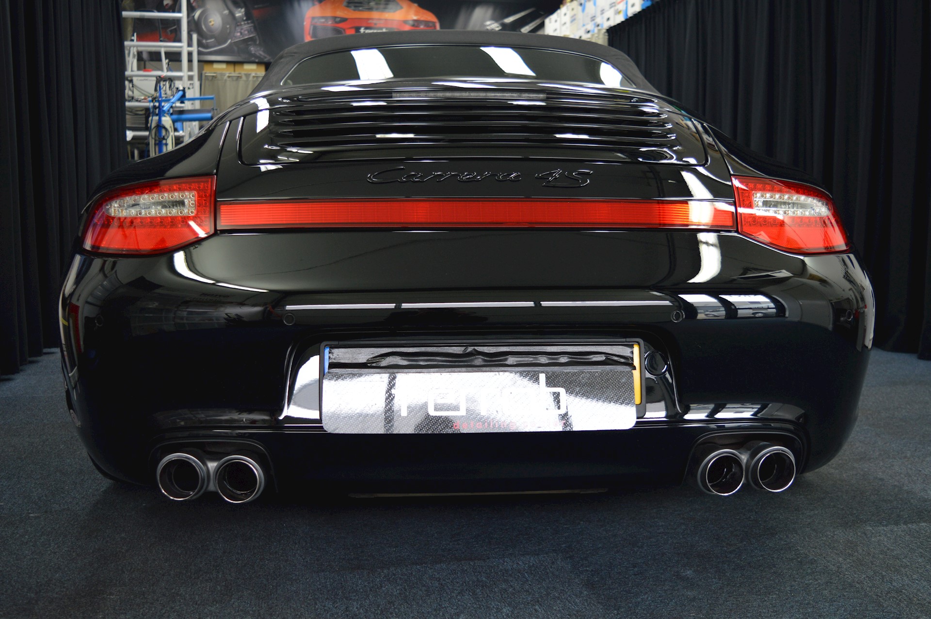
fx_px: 930
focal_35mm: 36
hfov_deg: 53.2
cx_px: 466
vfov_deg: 36.8
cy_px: 310
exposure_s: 1/40
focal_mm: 24
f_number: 4
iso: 400
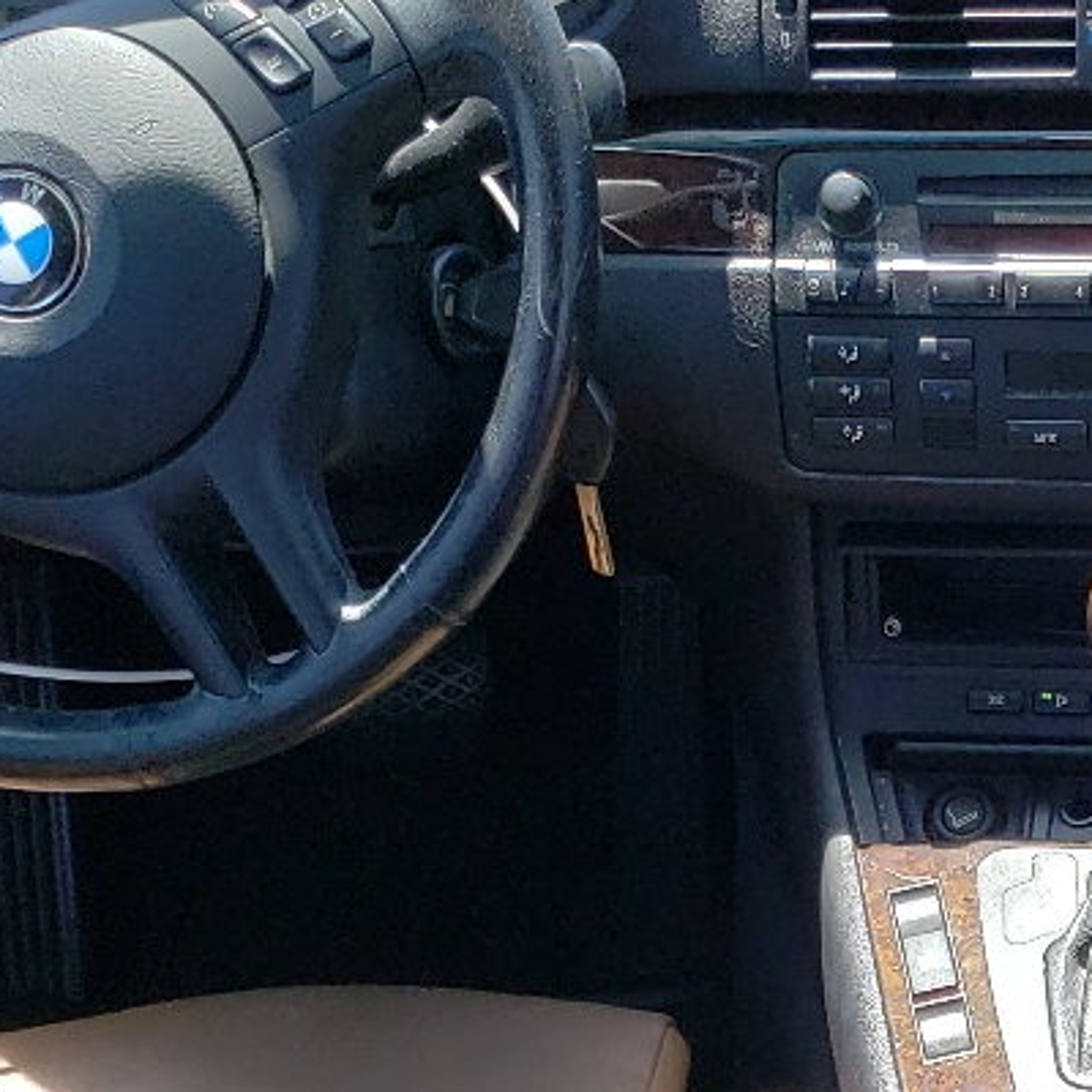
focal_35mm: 92
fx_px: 3284
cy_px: 1149
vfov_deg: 18.3
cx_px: 1119
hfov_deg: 18.3
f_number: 1.5
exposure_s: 1/667
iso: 50
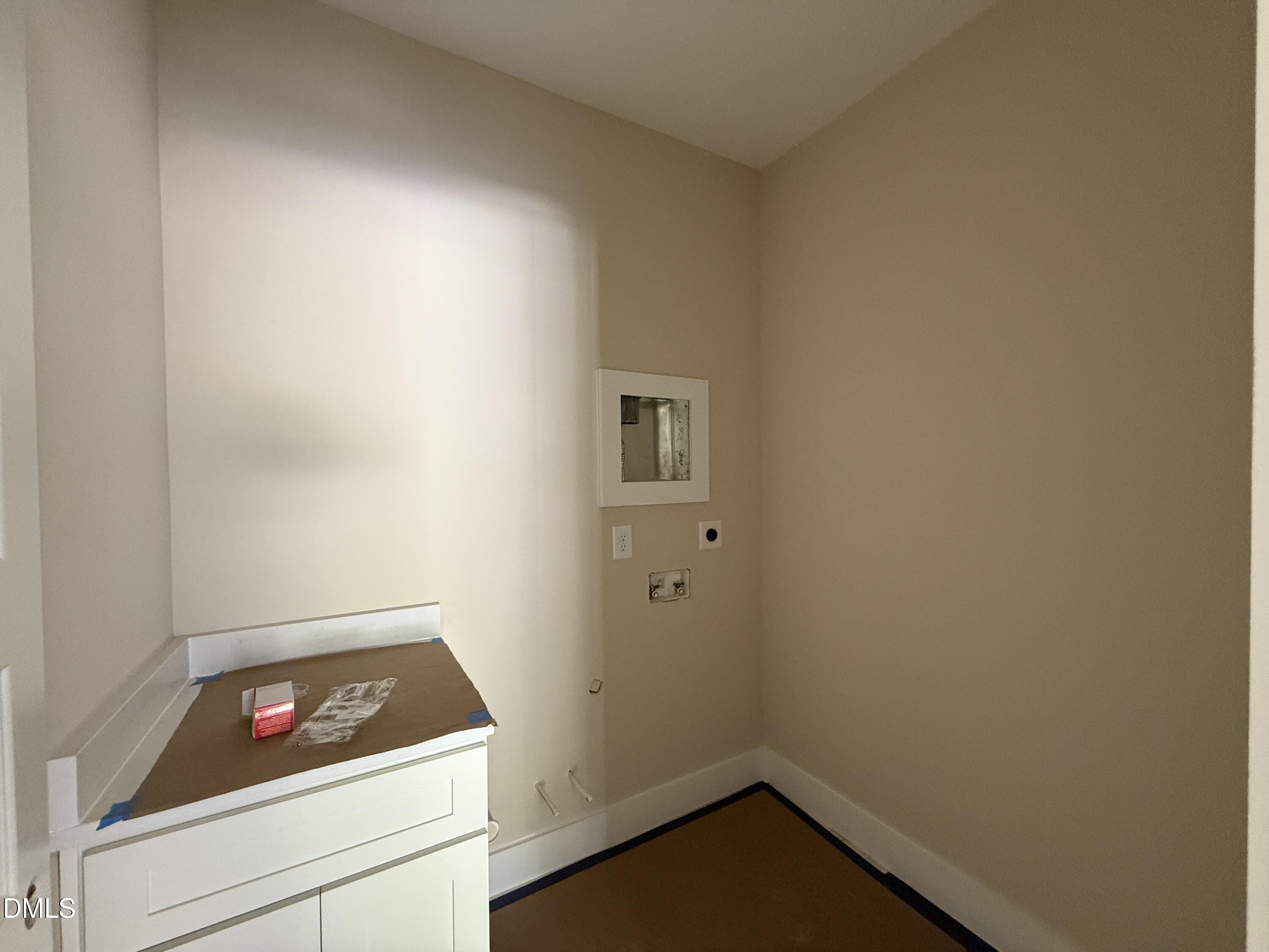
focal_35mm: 14
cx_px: 634
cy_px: 476
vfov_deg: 85.7
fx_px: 513
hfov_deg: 102.1
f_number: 2.2
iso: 400
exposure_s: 1/60
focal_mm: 2.22
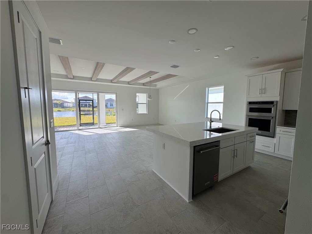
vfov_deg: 85.7
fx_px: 126
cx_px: 156
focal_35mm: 14
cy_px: 117
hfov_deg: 102.1
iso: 40
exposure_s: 1/143
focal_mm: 2.22
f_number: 2.2
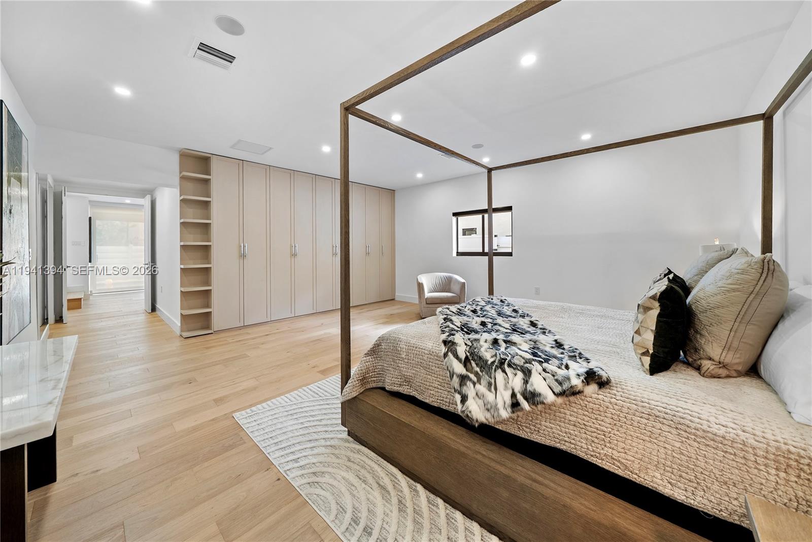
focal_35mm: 12
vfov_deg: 90.1
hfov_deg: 112.6
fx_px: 271
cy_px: 271
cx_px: 406
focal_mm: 12
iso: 320
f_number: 8
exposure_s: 1/4
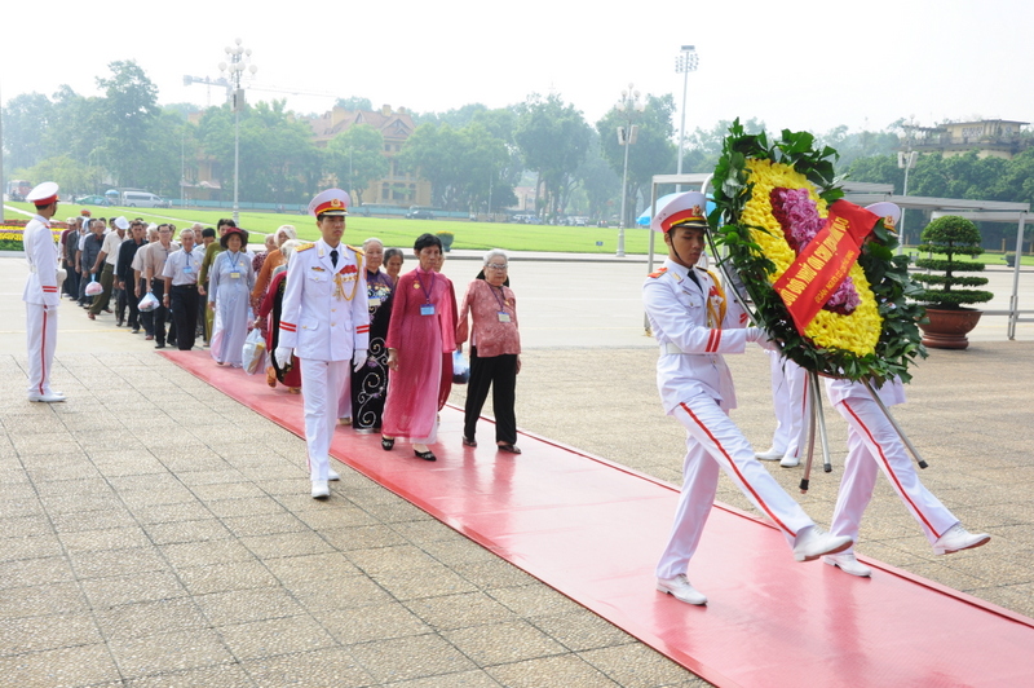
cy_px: 344
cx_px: 517
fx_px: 1119
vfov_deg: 34.2
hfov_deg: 49.6
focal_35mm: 39
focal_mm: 26
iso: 250
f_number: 13
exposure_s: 1/125
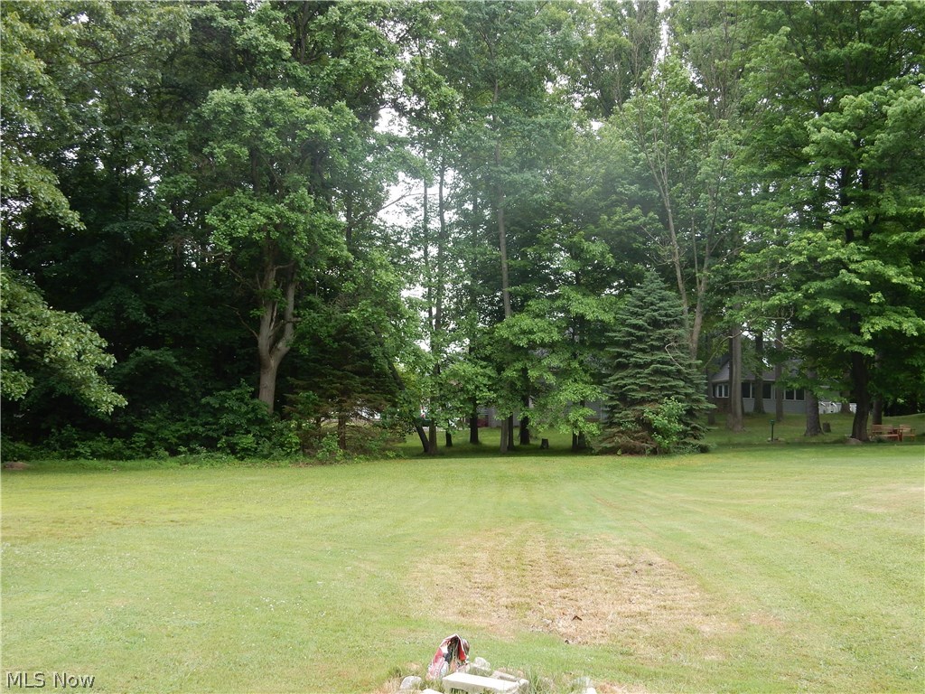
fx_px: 1149
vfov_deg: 33.6
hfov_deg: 43.9
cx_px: 462
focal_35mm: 43
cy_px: 347
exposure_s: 1/100
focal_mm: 7.6
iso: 125
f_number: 4.2
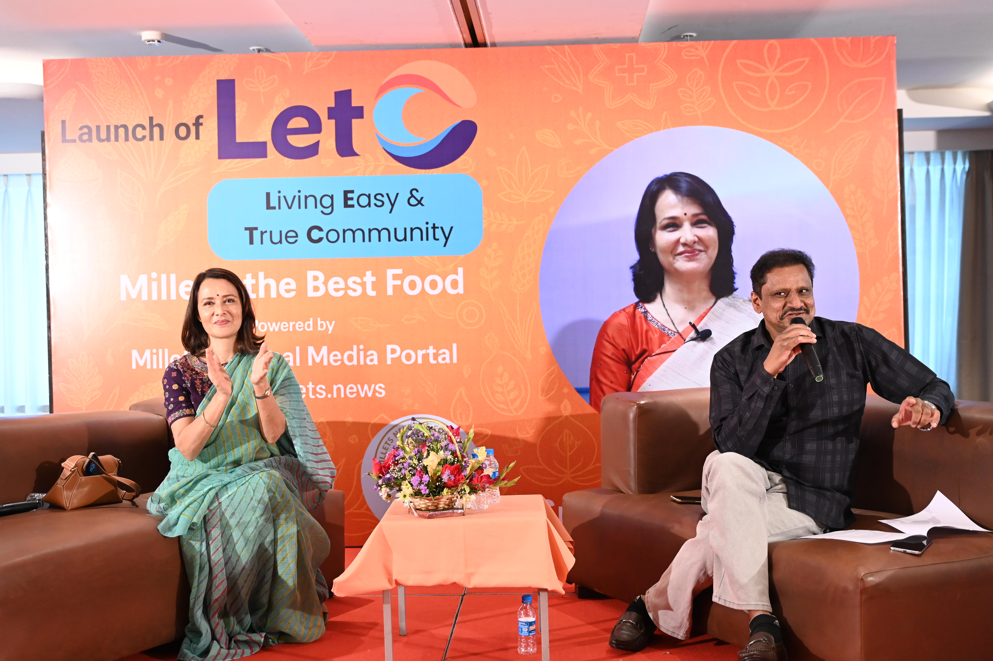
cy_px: 330
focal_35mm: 42
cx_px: 496
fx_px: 1158
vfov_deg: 31.9
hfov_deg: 46.4
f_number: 4
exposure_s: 1/125
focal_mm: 42
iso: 2200
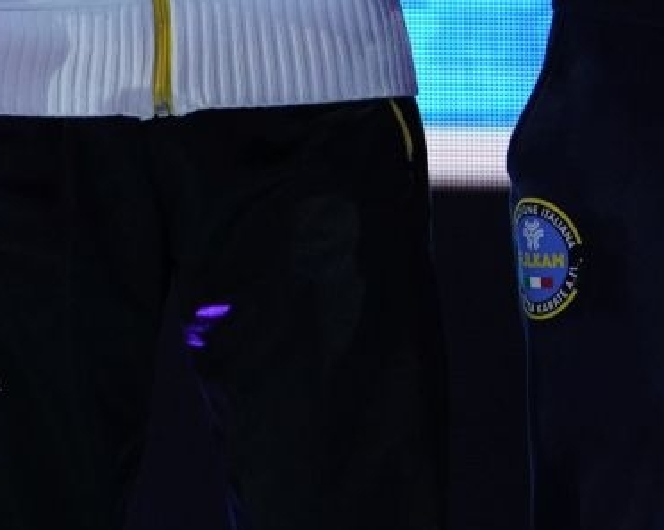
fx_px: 14099
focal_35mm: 718
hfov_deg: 2.7
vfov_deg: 2.1
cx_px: -241
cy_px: -473
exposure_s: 1/500
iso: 640
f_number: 2.8
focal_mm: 158
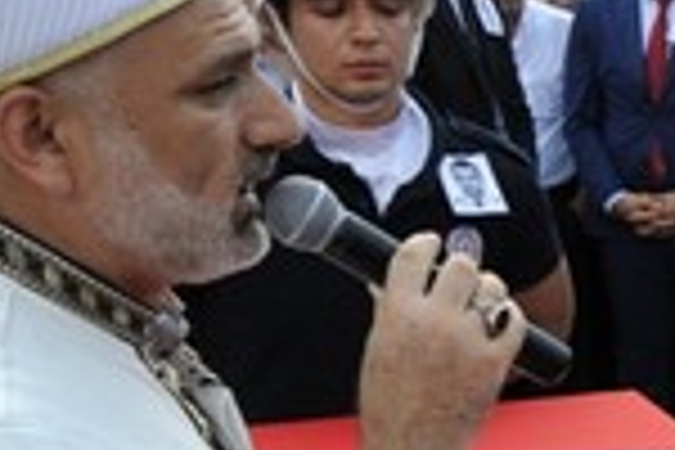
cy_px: 558
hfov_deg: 15.5
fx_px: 2006
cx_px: 1328
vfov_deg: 12.5
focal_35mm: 107
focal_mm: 24
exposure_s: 1/100
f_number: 8
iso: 400
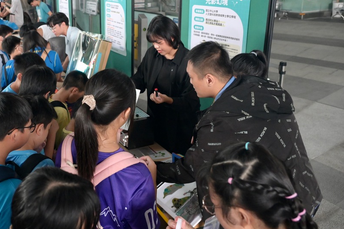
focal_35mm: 36
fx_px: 344
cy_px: 65
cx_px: 103
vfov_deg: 36.2
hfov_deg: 51.7
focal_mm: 24
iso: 6400
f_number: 4
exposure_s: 1/125
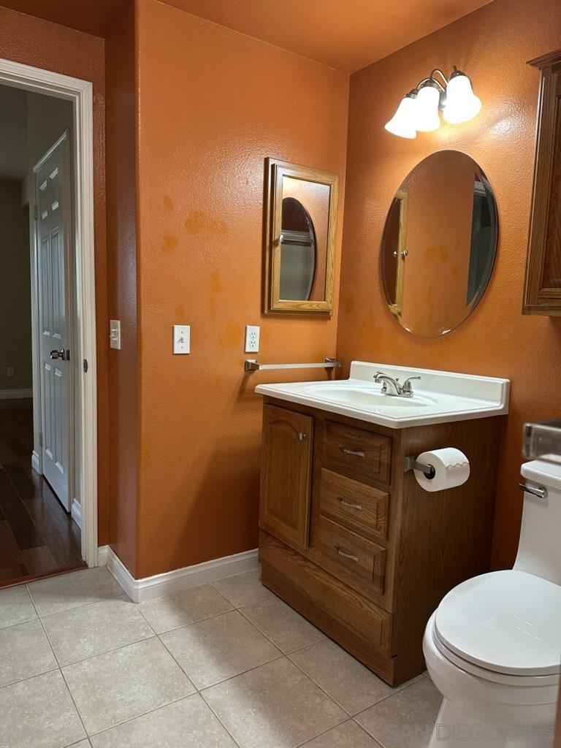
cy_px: 374
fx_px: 519
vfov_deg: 71.6
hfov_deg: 56.8
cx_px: 280
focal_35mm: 24
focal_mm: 6.86
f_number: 1.78
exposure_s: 1/120
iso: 200
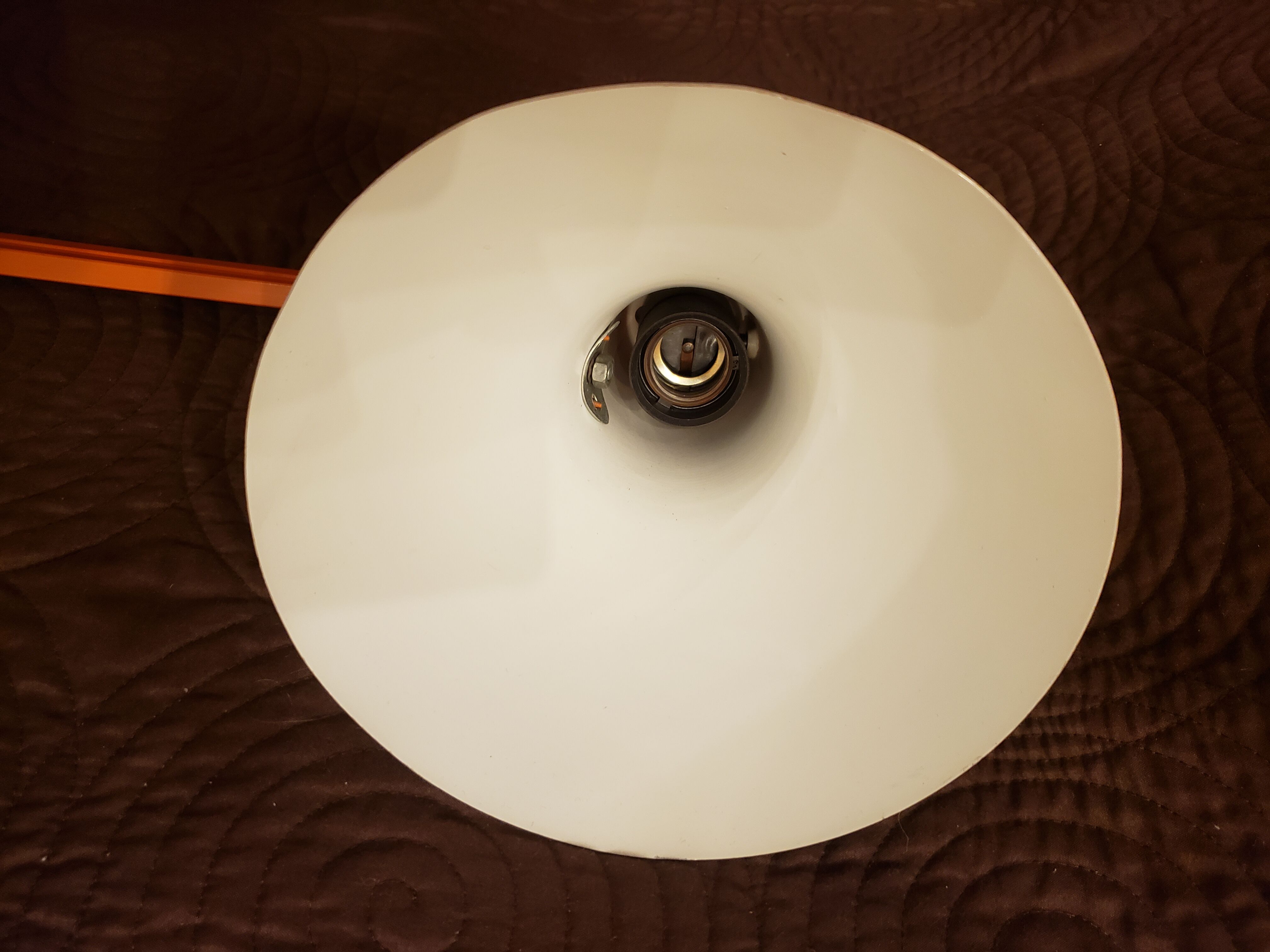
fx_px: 954
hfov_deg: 67.3
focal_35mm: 26
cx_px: 635
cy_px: 476
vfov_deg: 53.1
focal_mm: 4.3
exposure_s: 1/33
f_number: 1.5
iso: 320
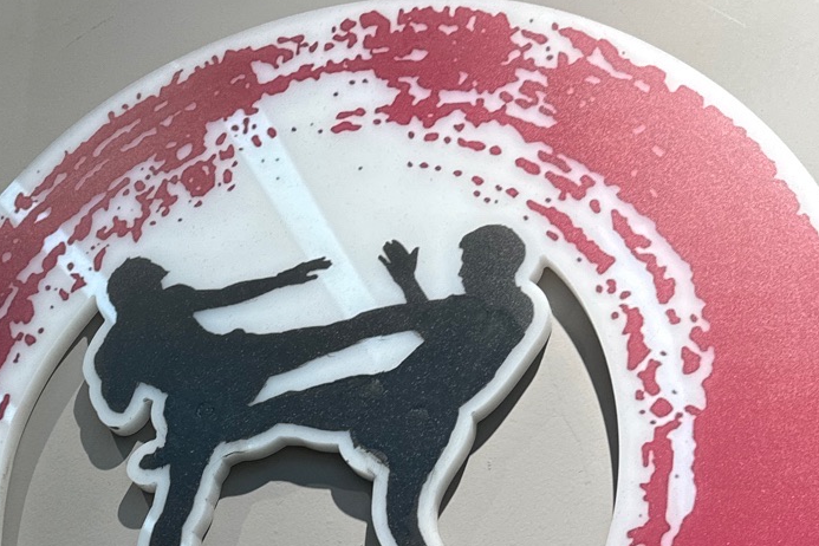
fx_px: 1638
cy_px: 467
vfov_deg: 18.7
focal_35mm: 72
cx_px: 162
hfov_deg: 27.5
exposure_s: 1/110
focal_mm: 6.86
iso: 50
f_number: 1.78
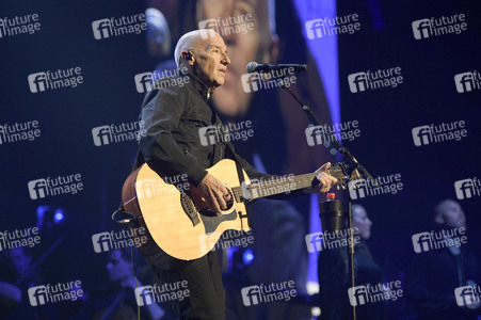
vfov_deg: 10.1
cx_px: 240
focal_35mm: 135
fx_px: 1802
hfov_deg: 15.2
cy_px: 160
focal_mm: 135
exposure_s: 1/640
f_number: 4
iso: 1600
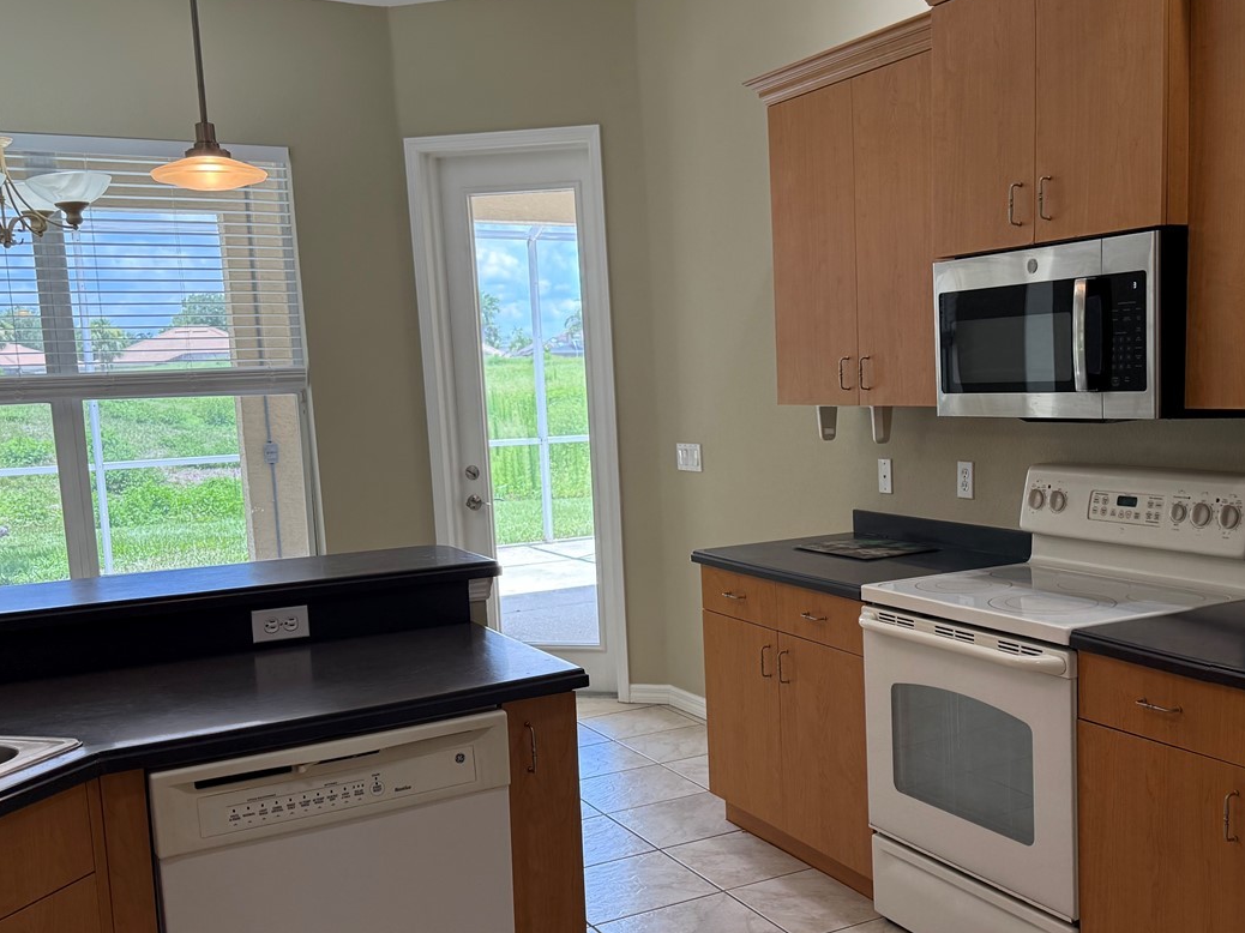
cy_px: 549
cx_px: 763
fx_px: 1330
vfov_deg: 38.5
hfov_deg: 49.7
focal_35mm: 37
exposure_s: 1/240
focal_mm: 6.76
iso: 200
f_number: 1.78
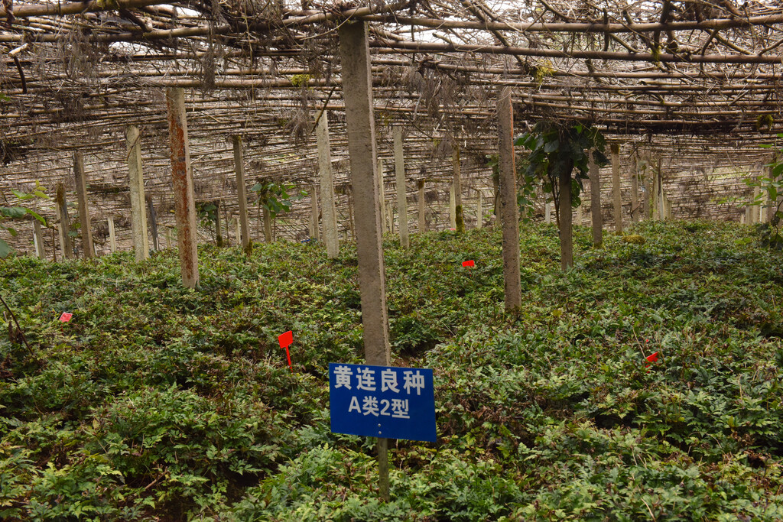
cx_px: 392
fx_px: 979
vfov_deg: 29.9
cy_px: 261
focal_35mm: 45
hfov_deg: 43.6
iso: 2000
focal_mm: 45
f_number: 10
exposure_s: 1/400
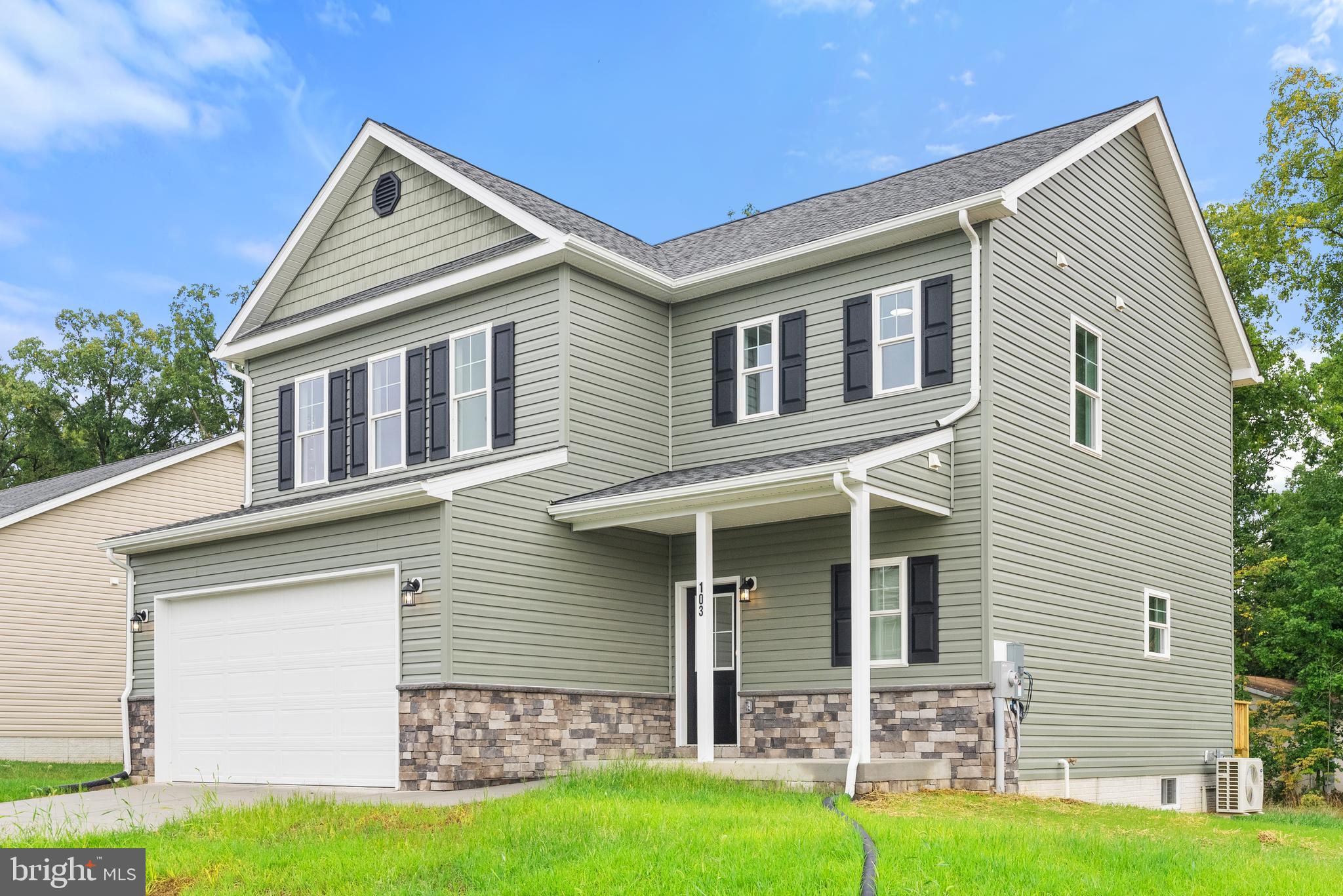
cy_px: 448
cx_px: 672
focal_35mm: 35
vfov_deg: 37.9
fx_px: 1306
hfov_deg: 54.4
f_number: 8
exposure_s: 1/640
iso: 640
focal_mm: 35
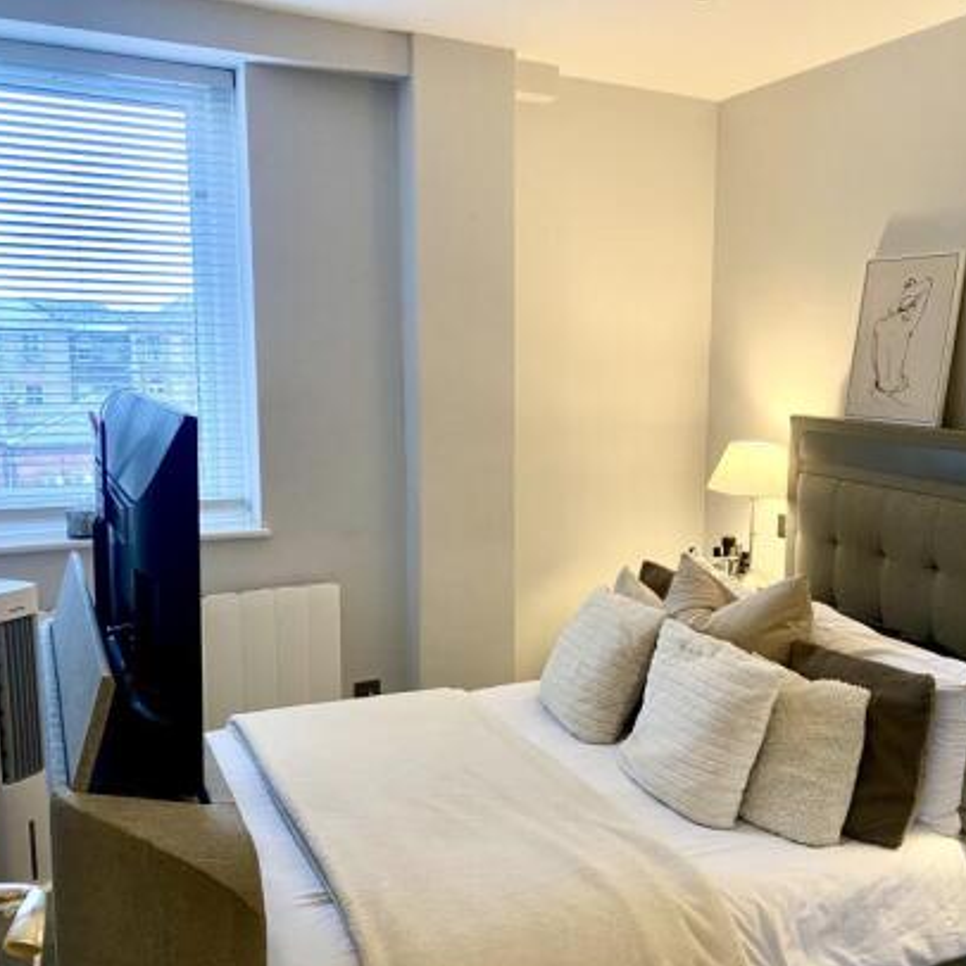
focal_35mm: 33
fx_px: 1042
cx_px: 663
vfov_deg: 49.7
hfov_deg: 48.7
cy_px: 518
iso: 160
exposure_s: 1/50
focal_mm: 4.25
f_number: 1.8
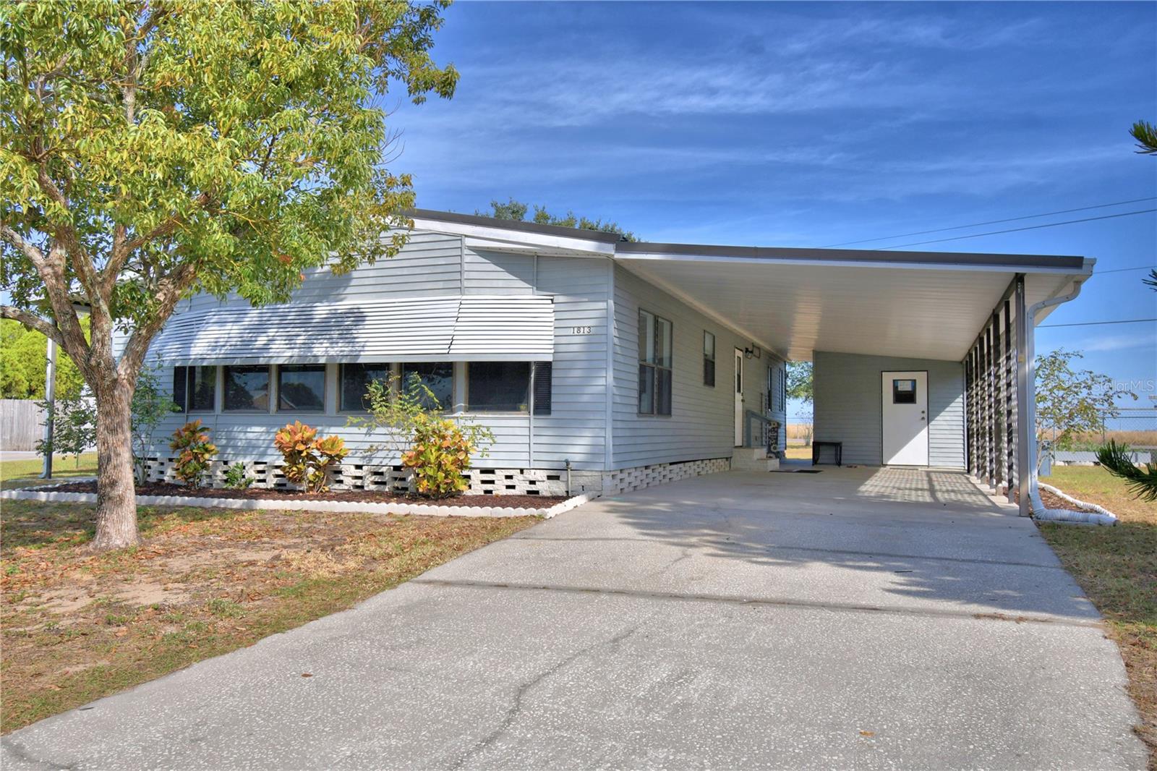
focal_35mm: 27
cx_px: 578
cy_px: 386
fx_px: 868
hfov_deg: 67.4
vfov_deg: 47.9
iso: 100
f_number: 5.6
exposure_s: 1/800
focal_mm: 18
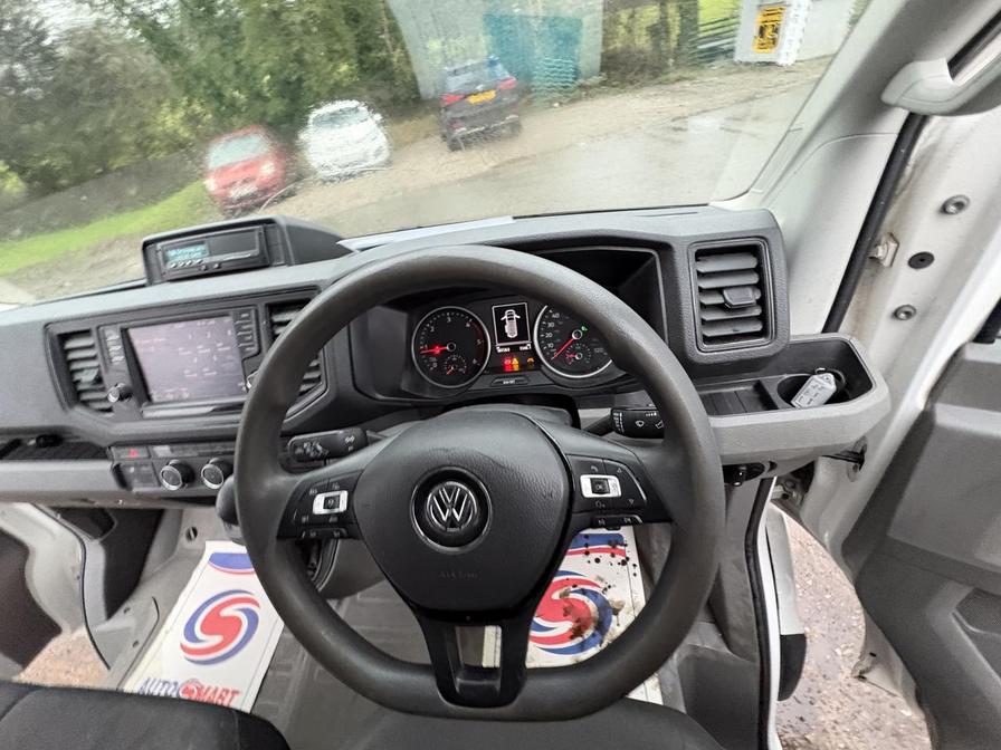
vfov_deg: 85.7
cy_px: 375
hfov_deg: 102.1
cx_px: 500
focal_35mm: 14
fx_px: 405
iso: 1000
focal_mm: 2.22
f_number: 2.2
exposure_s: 1/40
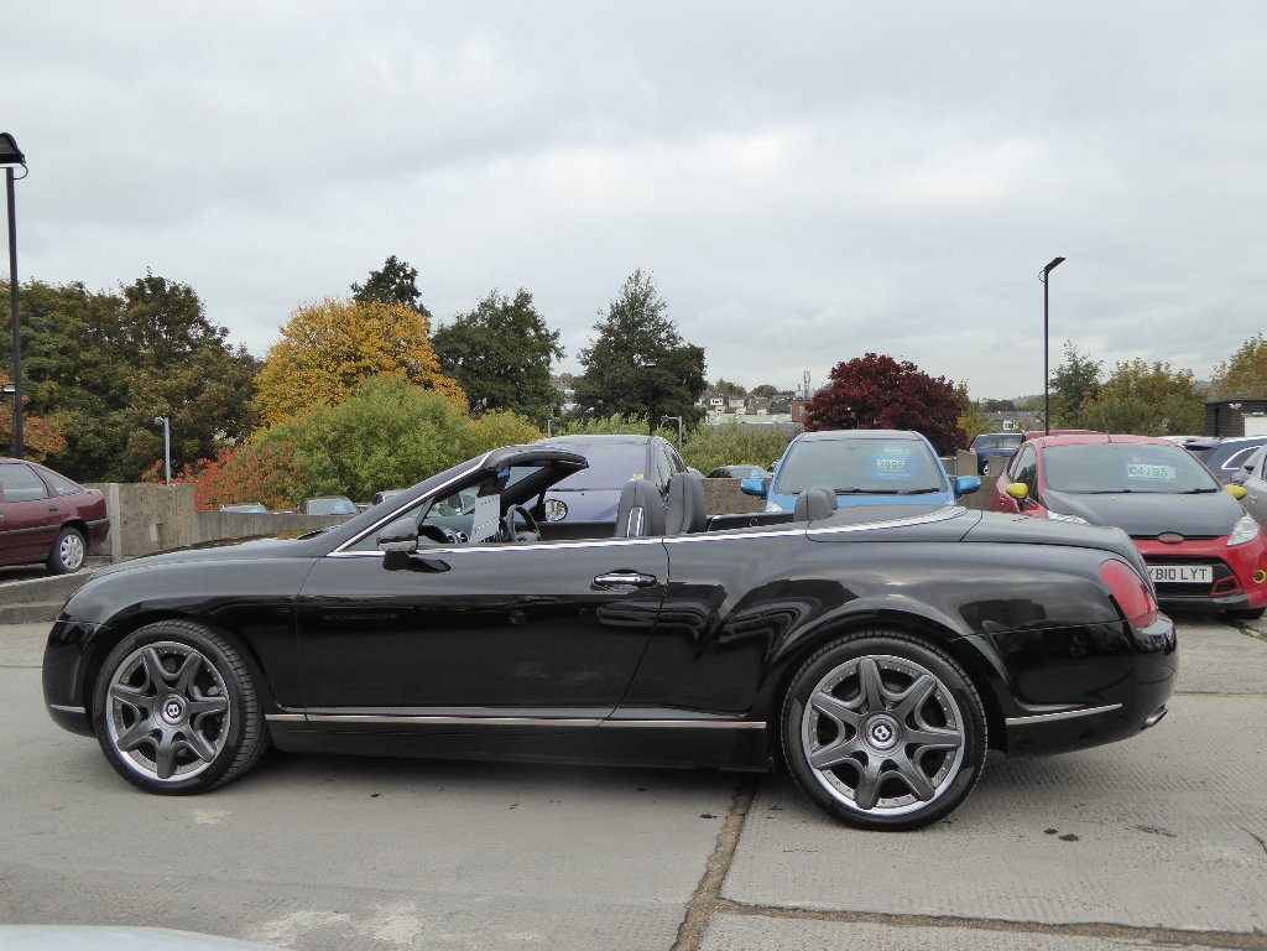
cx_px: 634
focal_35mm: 32
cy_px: 476
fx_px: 1171
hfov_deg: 56.8
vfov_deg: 44.2
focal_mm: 5.4
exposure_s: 1/400
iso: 200
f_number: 3.5
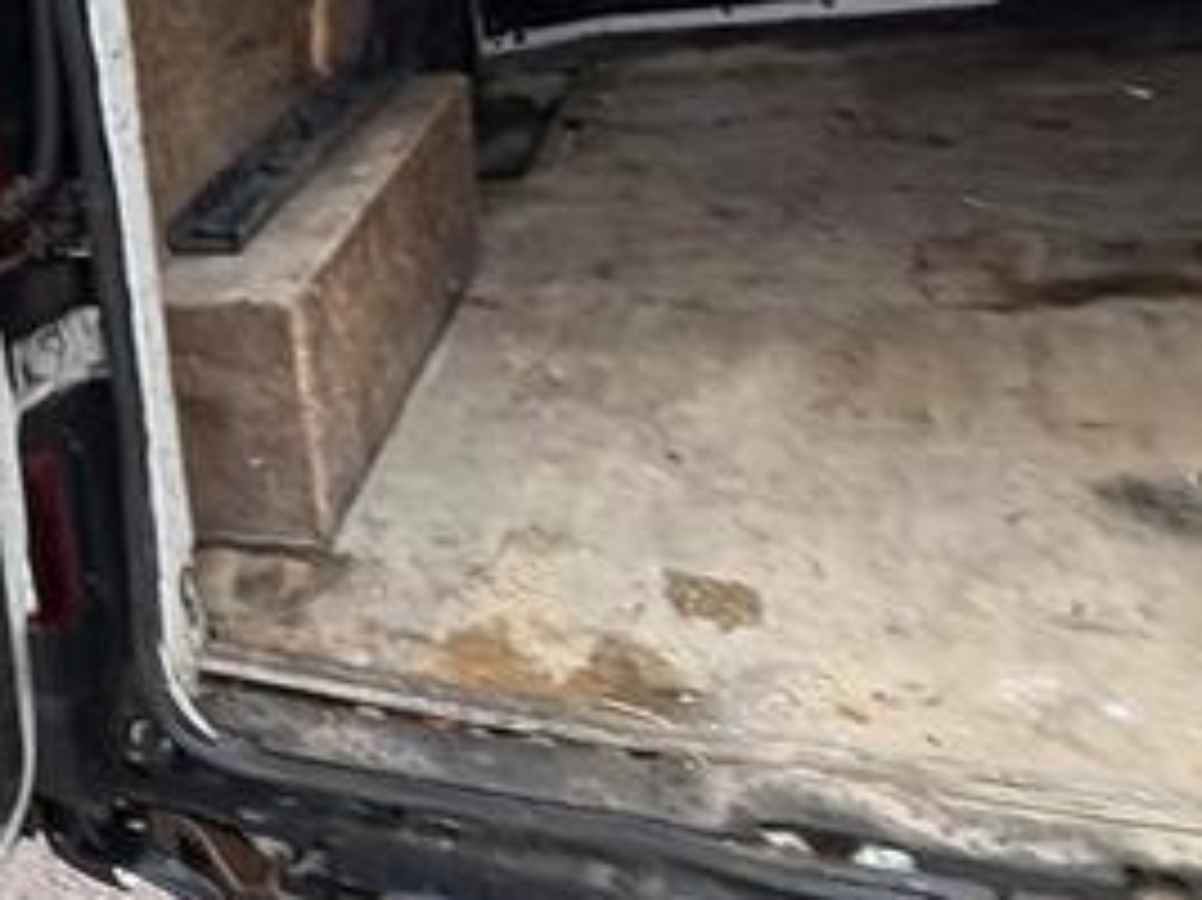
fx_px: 1631
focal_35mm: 47
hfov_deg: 32.8
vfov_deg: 30.7
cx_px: -261
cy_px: 315
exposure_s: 1/99
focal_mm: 2.22
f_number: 2.2
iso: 100
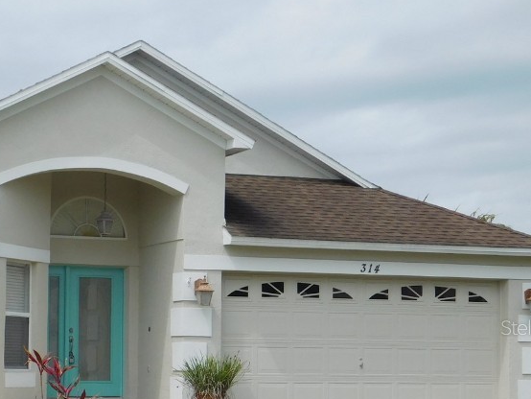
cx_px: 101
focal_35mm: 109
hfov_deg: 17.9
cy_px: 327
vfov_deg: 13.5
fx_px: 1673
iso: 125
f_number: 8
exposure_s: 1/400
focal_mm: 10.4
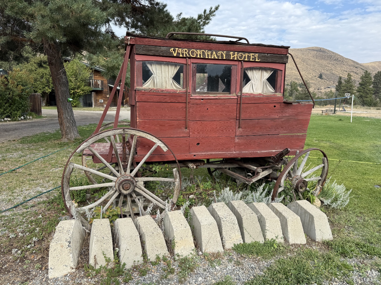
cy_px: 142
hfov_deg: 71.6
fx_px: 264
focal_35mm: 24
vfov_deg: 56.8
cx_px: 190
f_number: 1.78
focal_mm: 6.76
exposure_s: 1/1855
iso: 80
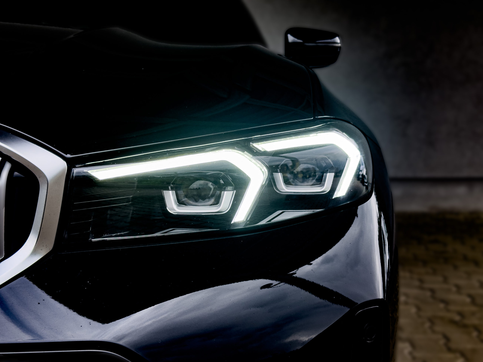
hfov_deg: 39.7
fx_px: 670
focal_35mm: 48
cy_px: 181
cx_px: 242
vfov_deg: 30.3
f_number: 1.8
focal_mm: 6.86
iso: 64
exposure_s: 1/950
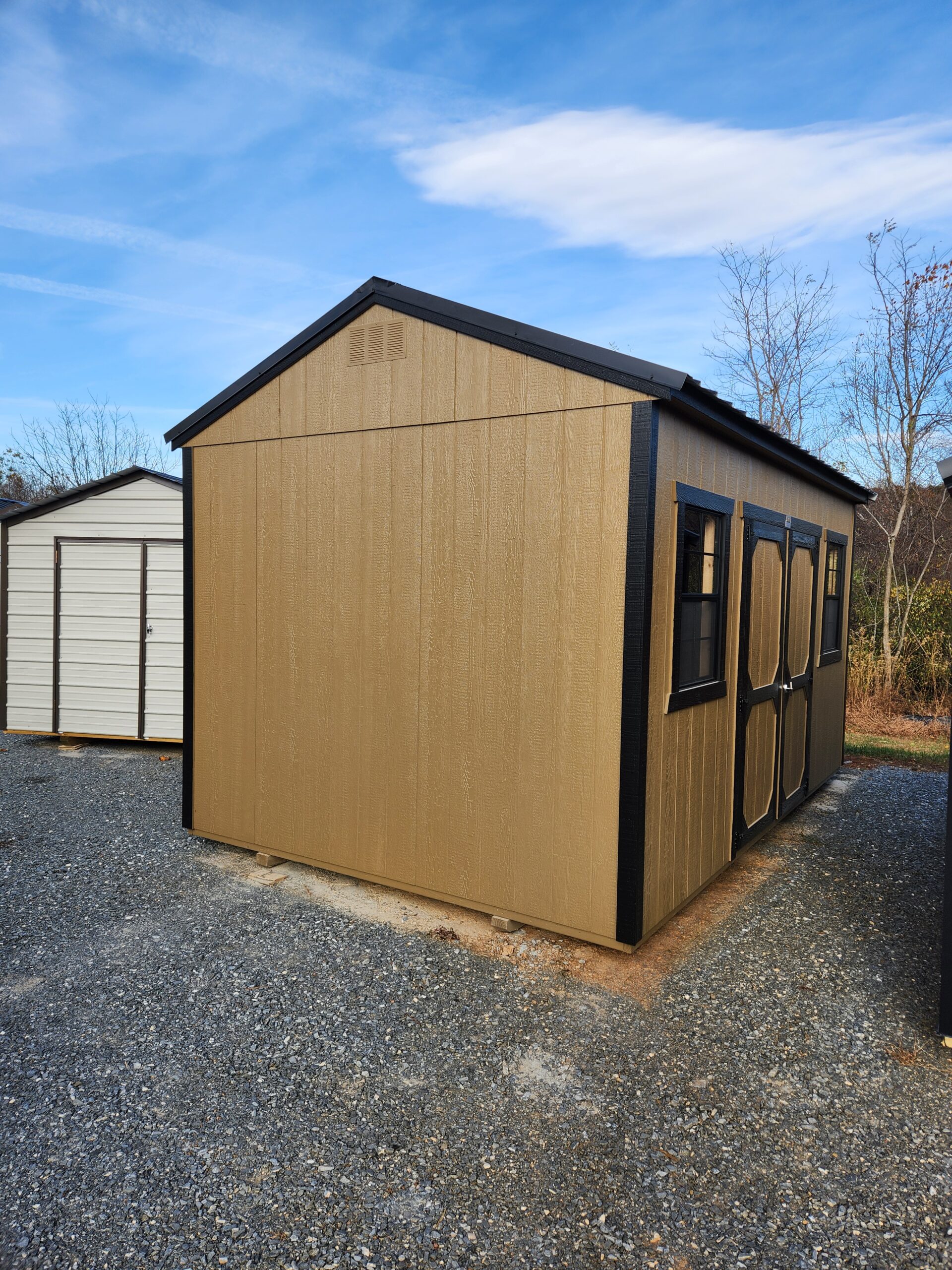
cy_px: 635
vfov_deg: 73.9
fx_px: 843
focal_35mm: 23
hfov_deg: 58.9
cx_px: 476
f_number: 1.8
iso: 20
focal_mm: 5.4
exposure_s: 1/843
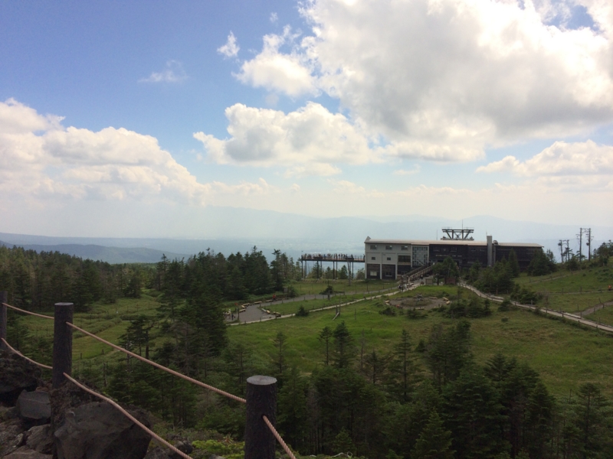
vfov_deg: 46.8
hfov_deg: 60.0
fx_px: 531
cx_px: 306
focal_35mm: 30
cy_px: 230
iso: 50
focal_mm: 4.12
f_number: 2.2
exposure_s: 1/4115
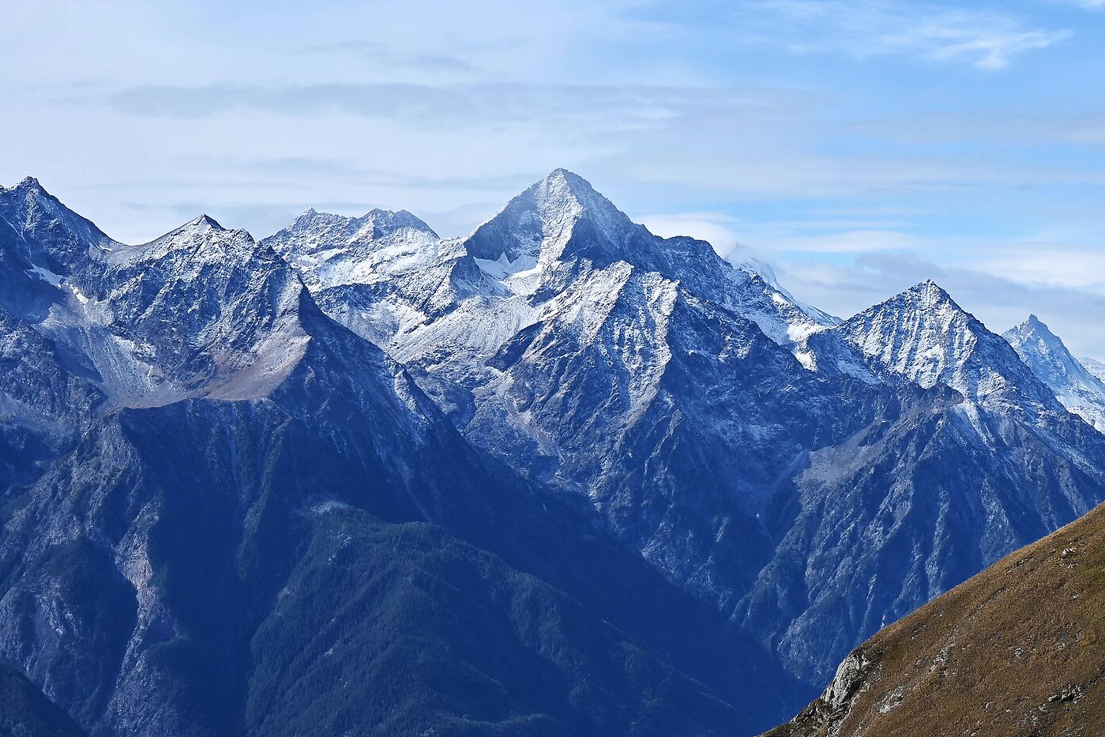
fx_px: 3683
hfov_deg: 16.9
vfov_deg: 11.4
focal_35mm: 120
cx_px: 867
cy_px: 422
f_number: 11
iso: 100
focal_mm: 70
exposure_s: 1/160
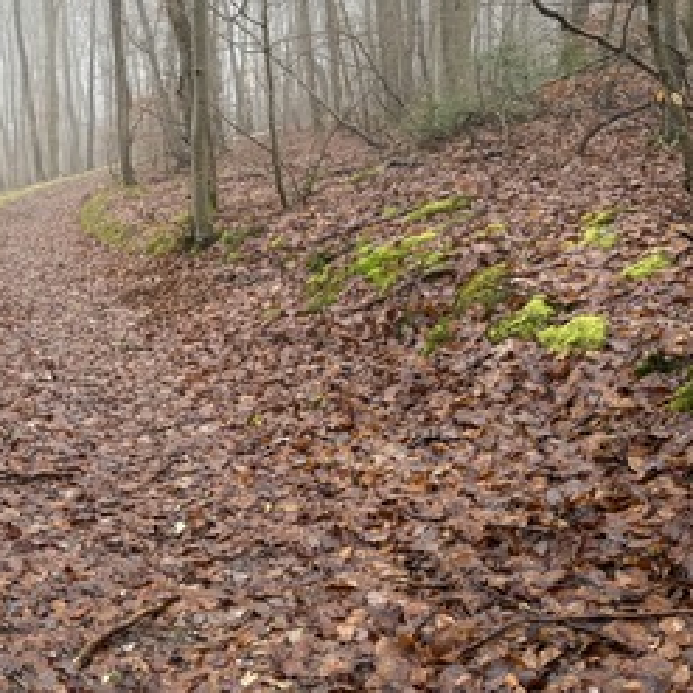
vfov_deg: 38.8
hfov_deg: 36.6
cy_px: 245
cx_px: 65
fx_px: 974
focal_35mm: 43
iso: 64
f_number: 1.78
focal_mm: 6.76
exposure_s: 1/210
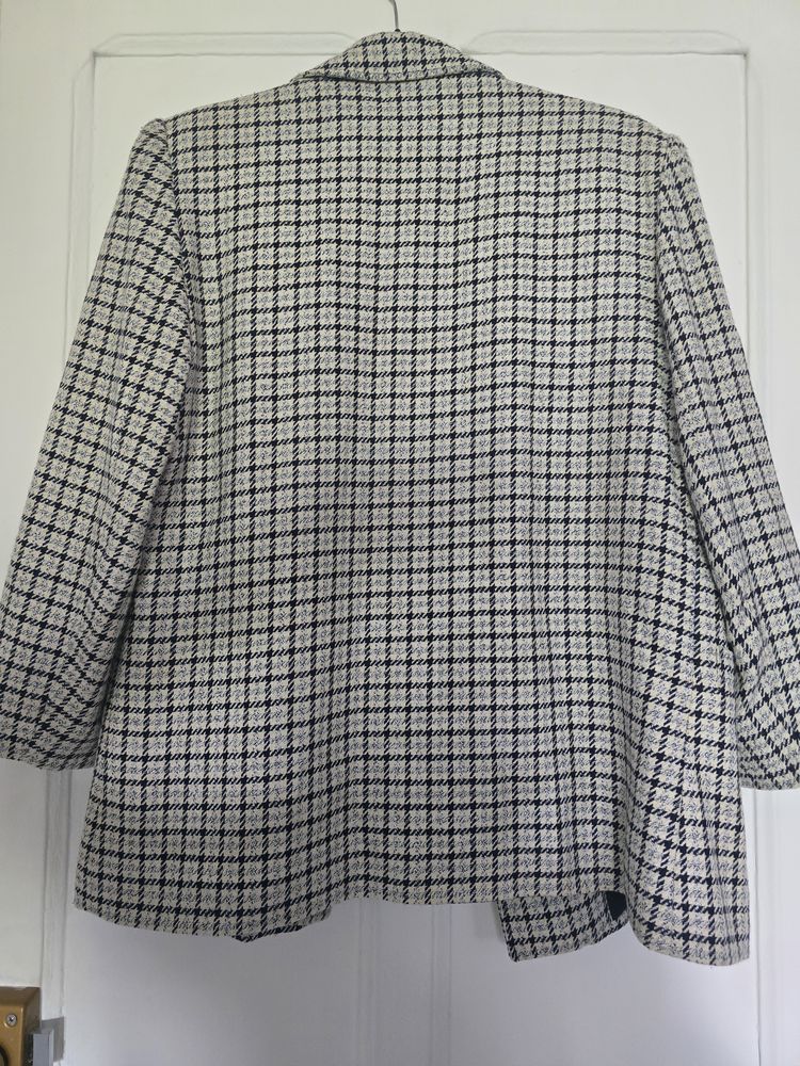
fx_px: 709
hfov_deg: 58.9
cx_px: 400
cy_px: 533
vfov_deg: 73.9
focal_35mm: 23
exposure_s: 1/60
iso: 1000
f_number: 1.7
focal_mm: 6.3
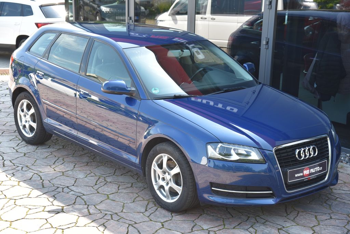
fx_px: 642
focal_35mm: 66
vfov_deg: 20.6
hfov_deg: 30.5
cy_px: 117
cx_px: 175
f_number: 6.3
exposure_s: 1/160
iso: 500
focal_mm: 66
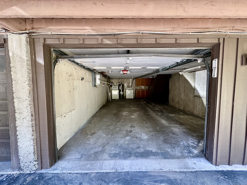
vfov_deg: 85.7
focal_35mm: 14
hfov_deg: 102.1
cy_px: 92
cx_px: 124
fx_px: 100
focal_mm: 2.22
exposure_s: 1/99
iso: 250
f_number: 2.2
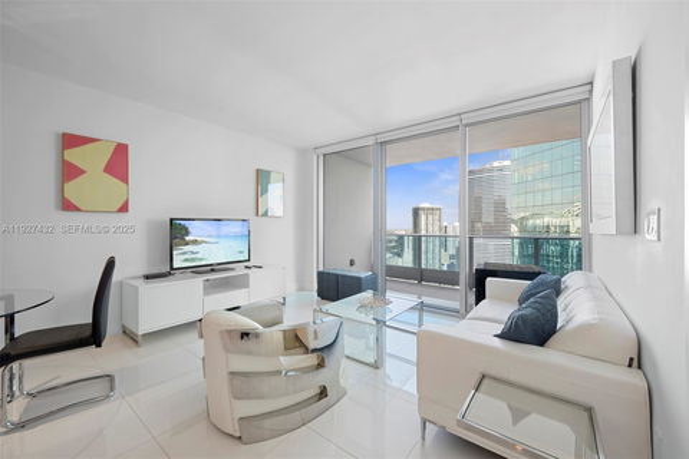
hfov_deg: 104.3
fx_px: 268
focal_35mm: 14
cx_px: 344
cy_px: 230
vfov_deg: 81.2
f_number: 8
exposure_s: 1/5
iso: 100
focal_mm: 14
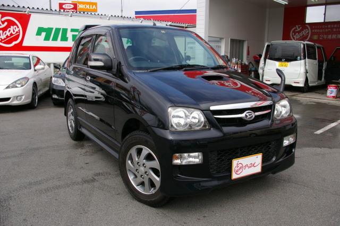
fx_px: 297
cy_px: 113
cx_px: 170
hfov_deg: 59.5
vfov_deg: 41.7
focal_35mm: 32
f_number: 8
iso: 200
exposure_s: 1/250
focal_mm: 21
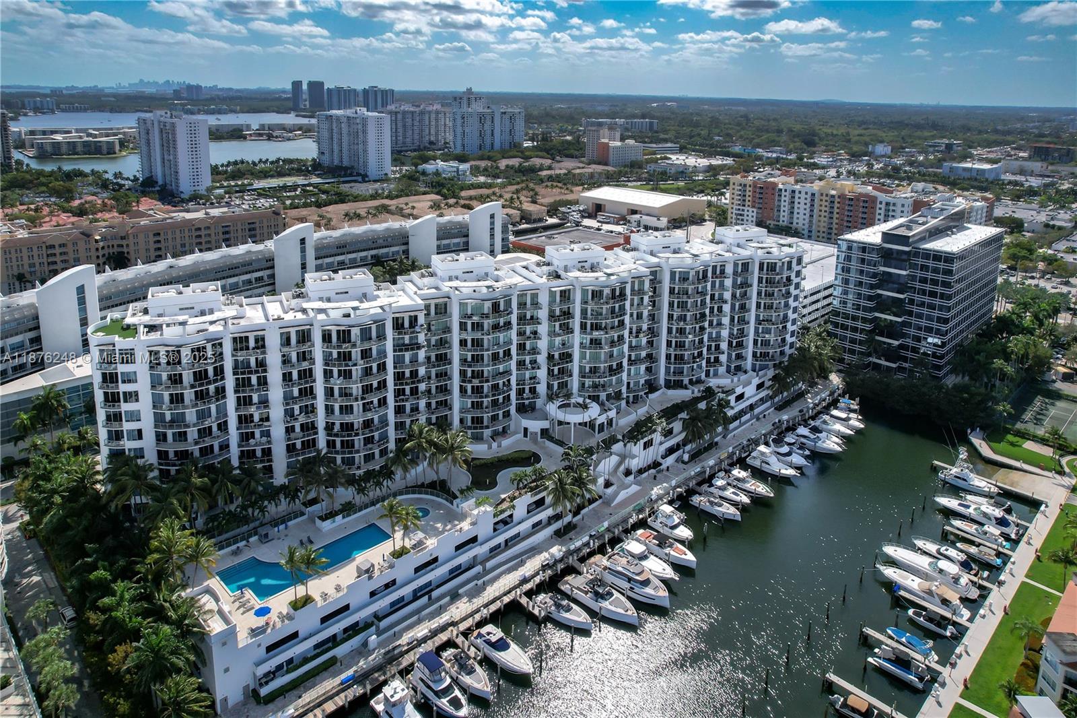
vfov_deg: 57.2
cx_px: 538
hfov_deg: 78.6
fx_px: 658
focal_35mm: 22
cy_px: 359
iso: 100
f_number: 2.8
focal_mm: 8.38
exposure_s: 1/4000
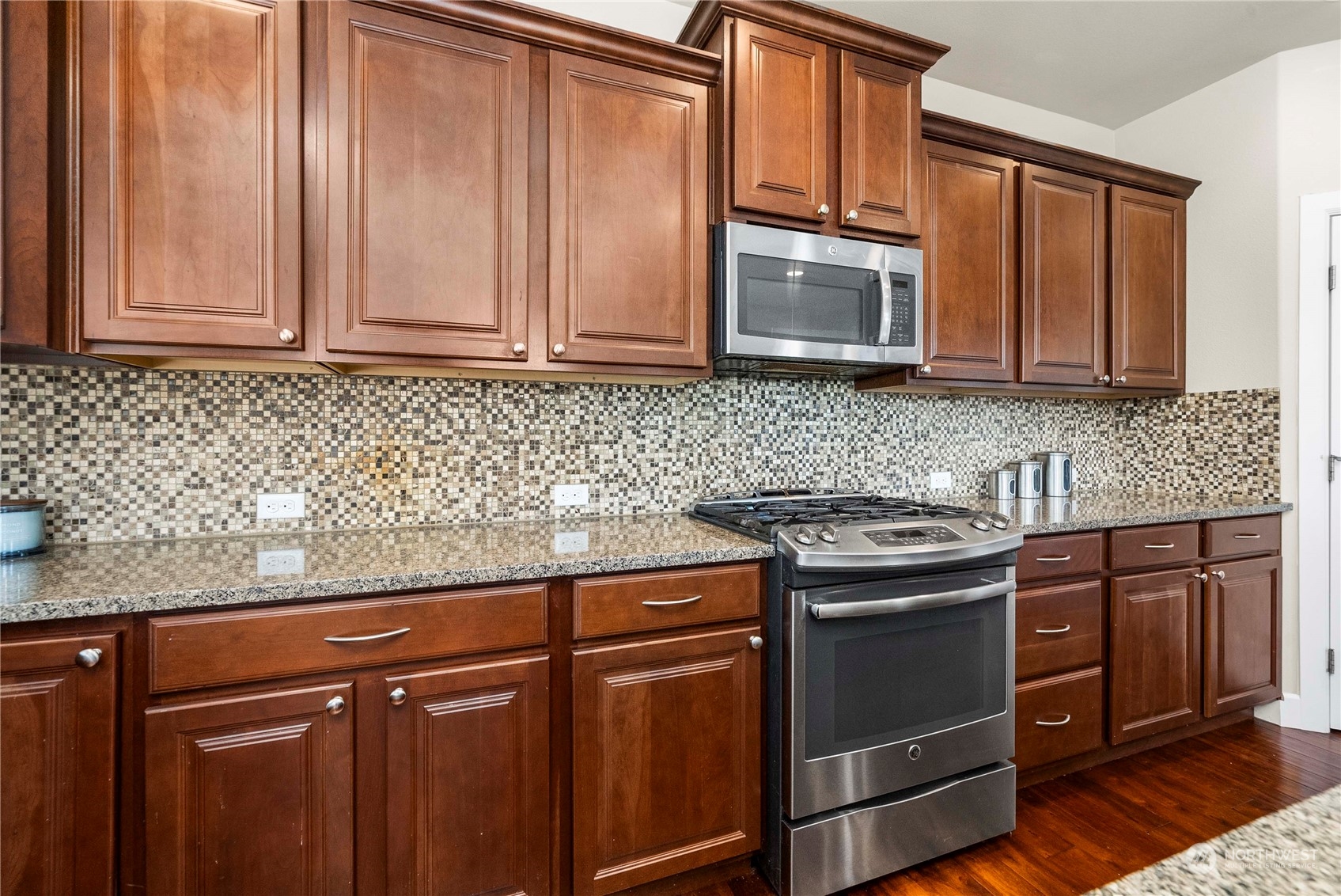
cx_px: 670
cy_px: 448
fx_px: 522
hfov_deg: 104.2
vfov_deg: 81.3
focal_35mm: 14
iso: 1250
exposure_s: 1/60
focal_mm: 14
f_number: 9
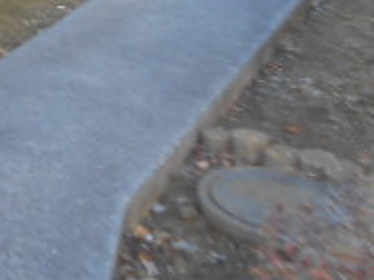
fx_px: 961
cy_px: -150
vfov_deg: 15.2
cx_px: -116
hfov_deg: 20.1
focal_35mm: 89
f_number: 3.2
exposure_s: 1/30
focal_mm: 4.6
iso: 80
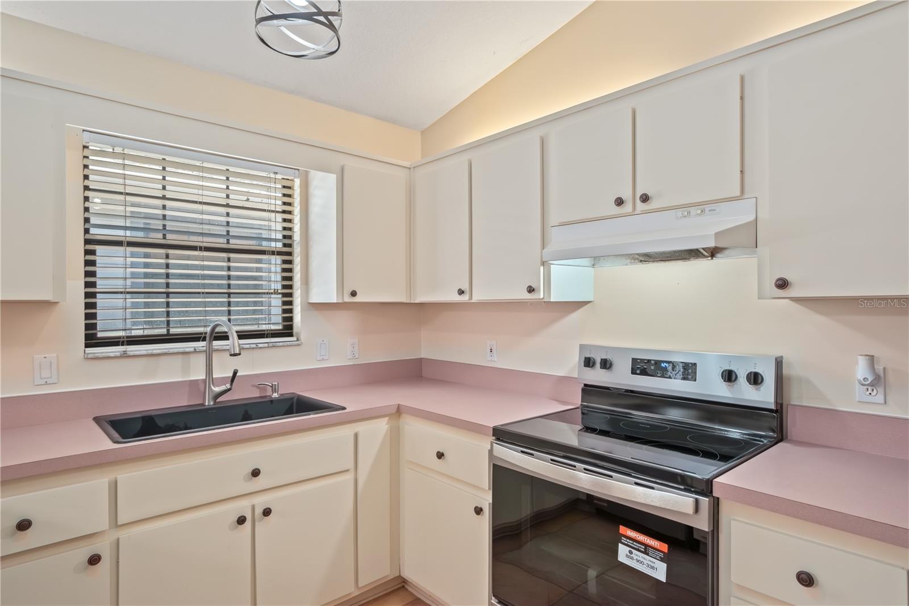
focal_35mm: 20
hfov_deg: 85.4
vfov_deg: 63.2
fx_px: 492
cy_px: 303
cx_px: 454
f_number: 9
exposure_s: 1/4
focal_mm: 13
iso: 250
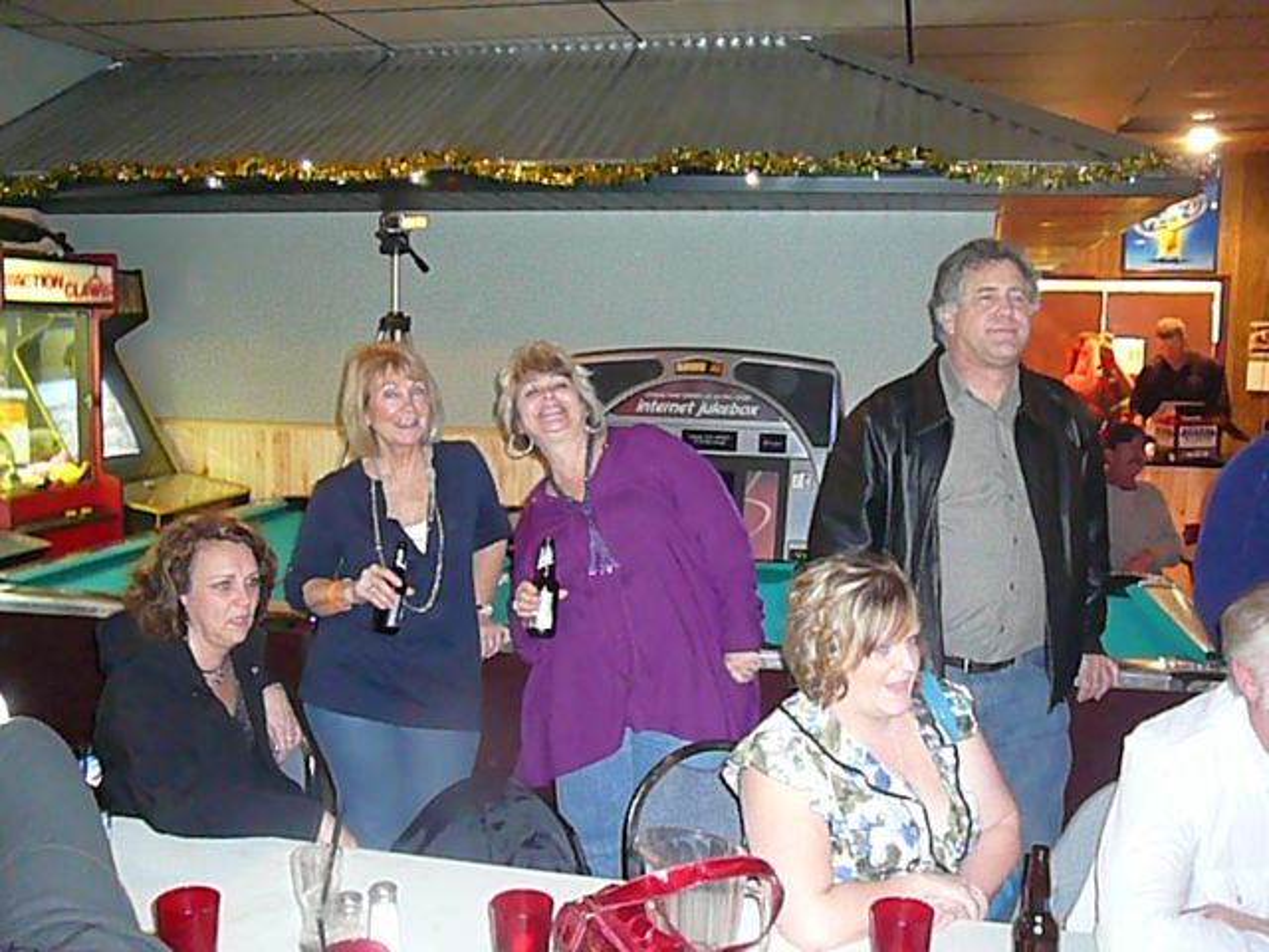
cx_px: 634
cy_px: 476
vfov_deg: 40.7
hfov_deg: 52.6
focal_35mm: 35
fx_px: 1283
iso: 1000
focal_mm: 5.2
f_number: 2.8
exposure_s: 1/8
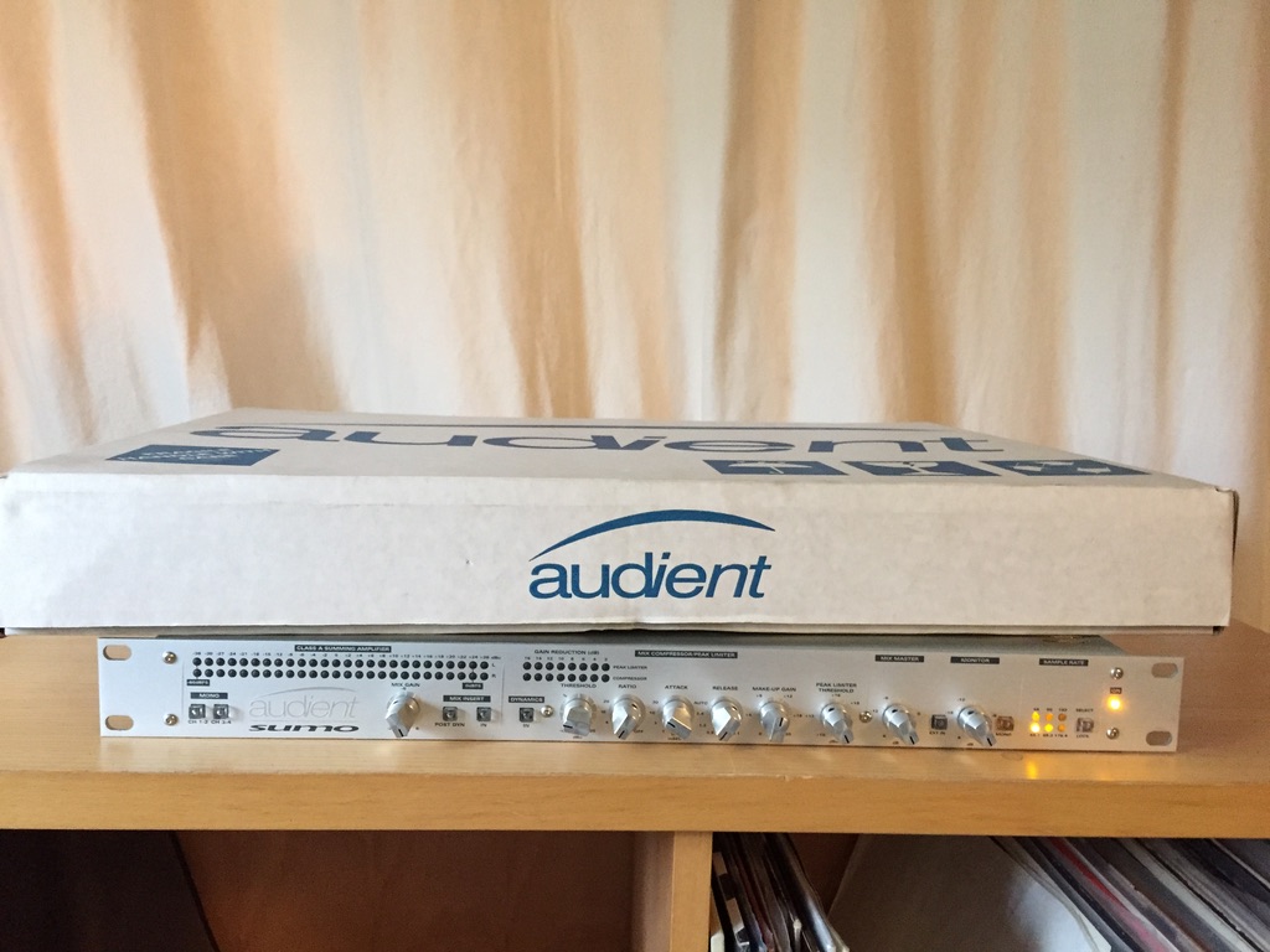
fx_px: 1064
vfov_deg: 48.2
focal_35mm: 29
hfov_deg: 61.7
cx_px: 635
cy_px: 476
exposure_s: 1/17
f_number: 2.2
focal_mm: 4.15
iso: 320
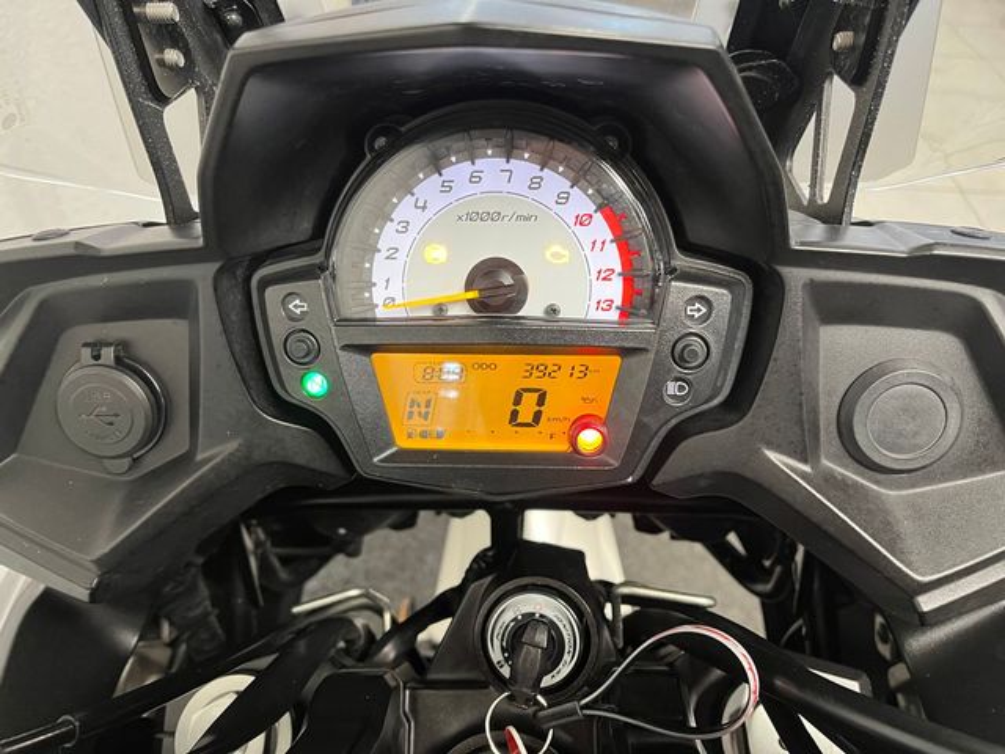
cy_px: 377
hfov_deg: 67.3
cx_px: 502
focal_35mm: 26
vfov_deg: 53.1
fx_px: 755
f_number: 1.6
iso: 320
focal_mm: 5.1
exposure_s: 1/50
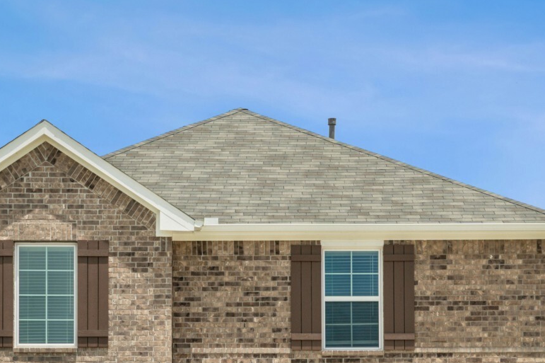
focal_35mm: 83
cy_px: 426
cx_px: 243
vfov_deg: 15.9
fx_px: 1256
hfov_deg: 24.5
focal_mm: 35
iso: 160
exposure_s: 1/320
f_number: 9
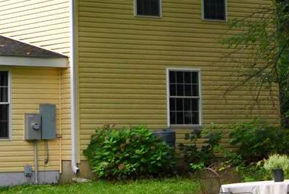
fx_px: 1053
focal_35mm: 131
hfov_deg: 15.5
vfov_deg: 10.4
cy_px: -15
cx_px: 35
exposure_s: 1/125
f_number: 5
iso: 100
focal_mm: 16
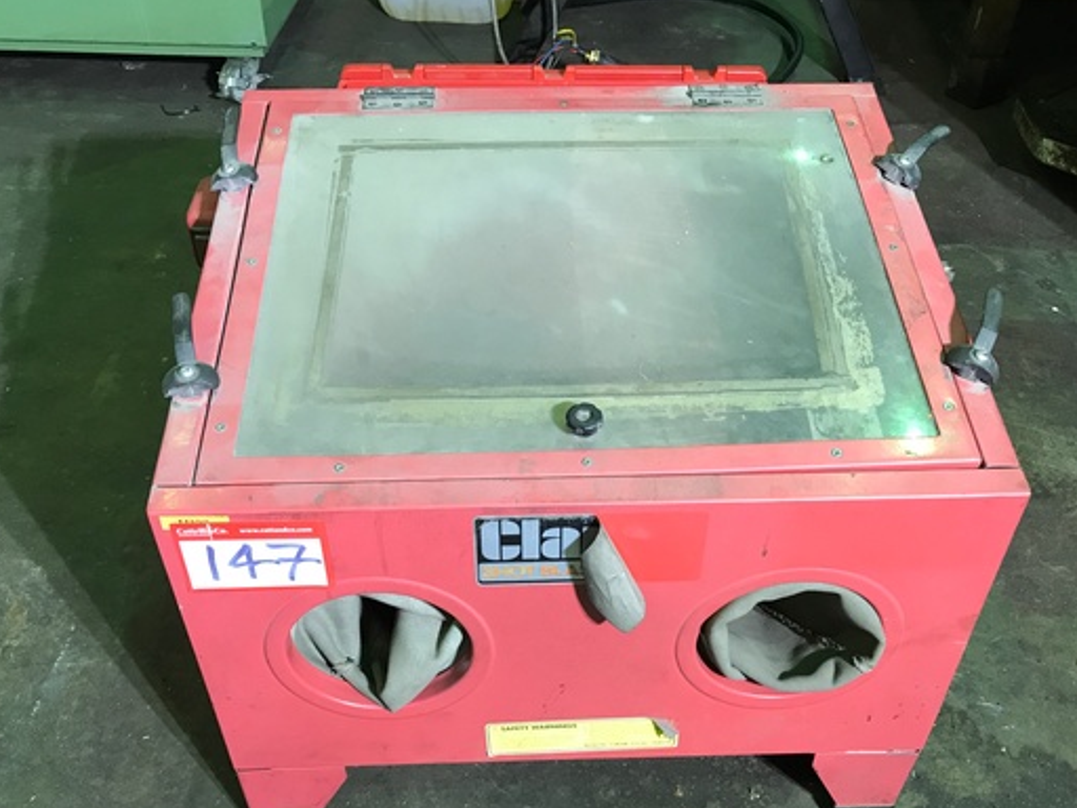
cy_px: 494
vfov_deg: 40.5
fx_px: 1089
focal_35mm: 35
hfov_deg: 52.6
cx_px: 545
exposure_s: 1/17
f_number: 1.8
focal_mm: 3.99
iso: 40
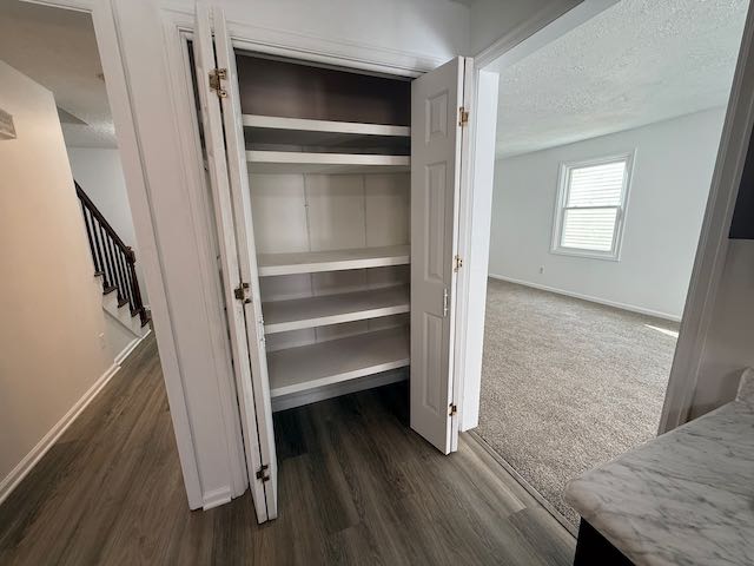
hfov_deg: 102.1
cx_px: 377
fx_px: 305
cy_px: 283
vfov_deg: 85.7
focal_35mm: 14
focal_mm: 2.22
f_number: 2.2
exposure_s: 1/120
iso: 160
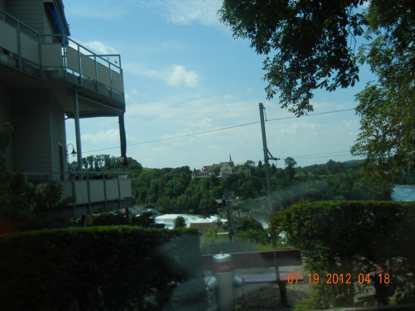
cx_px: 208
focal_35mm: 34
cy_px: 156
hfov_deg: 54.0
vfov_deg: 41.8
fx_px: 408
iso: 160
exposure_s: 1/501
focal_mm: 6.2
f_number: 7.2
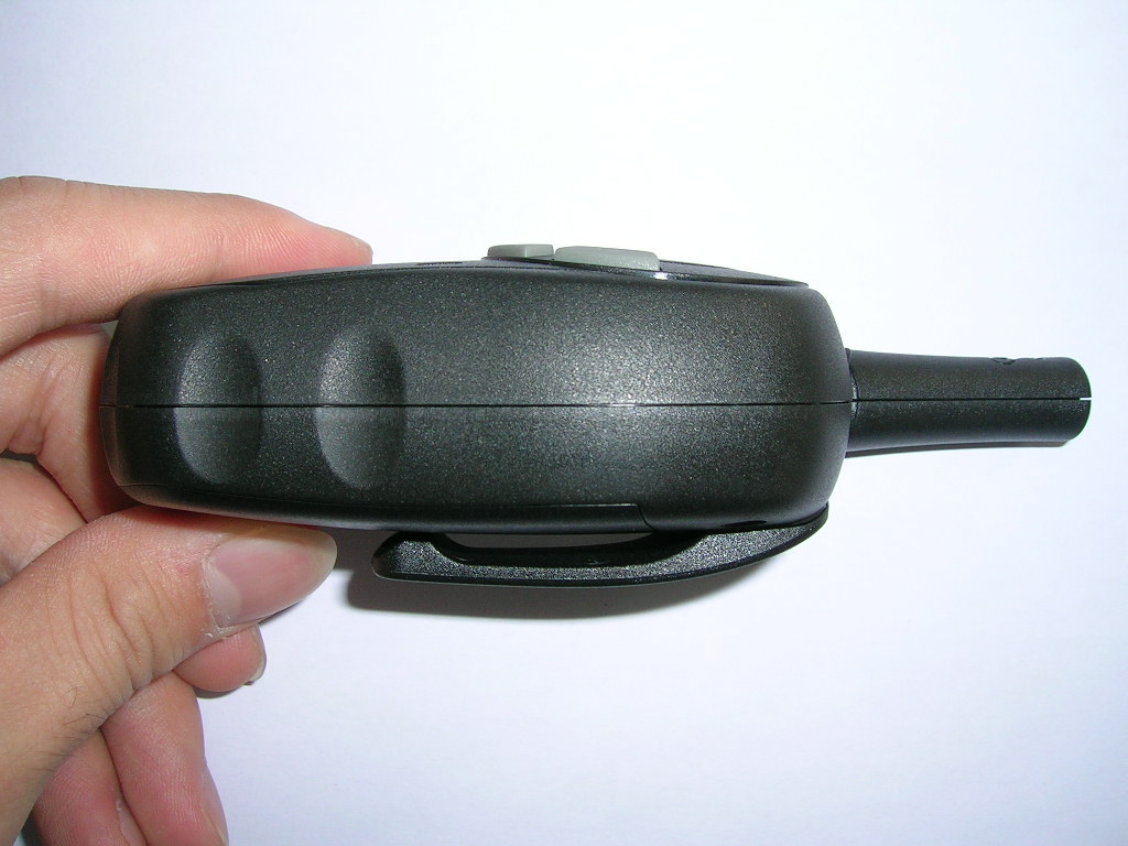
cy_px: 423
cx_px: 564
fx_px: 1141
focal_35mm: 35
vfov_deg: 40.7
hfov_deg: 52.6
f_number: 4.8
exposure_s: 1/60.1
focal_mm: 5.4
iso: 50
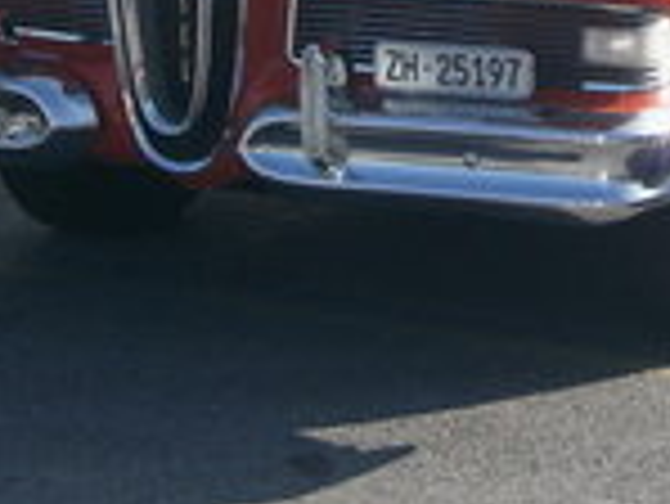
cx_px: 587
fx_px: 3138
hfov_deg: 12.1
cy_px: -207
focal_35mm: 162
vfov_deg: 9.0
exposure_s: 1/100
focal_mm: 28
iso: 100
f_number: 11
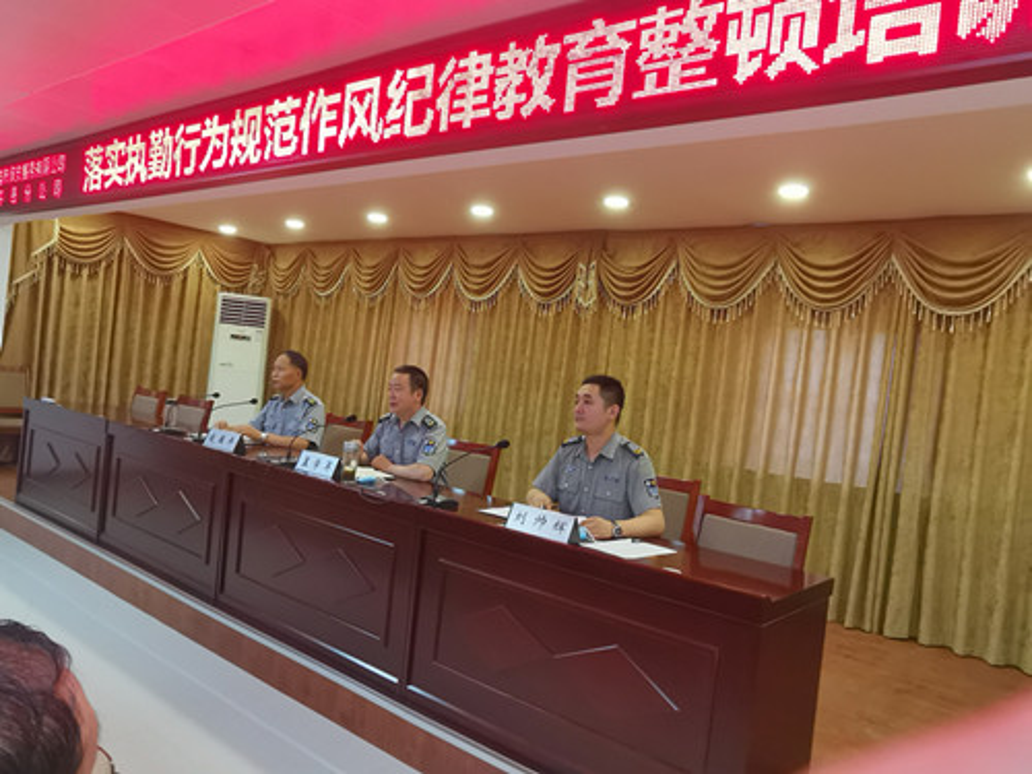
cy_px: 387
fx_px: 745
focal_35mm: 25
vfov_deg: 54.9
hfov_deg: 69.4
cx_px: 516
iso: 200
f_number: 2.2
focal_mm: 2.26
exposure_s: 1/36
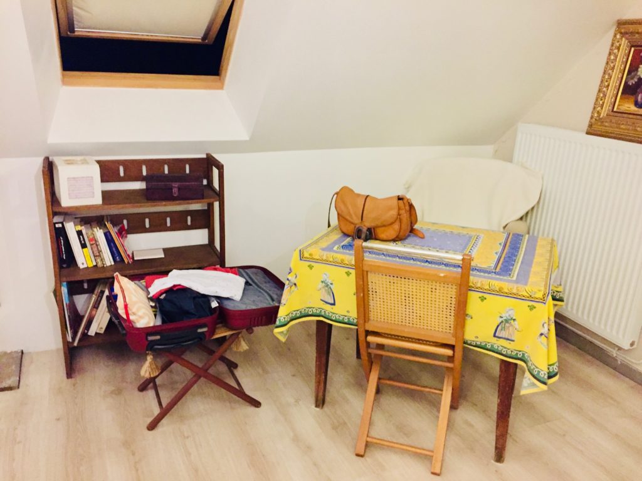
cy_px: 240
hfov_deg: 61.7
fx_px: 538
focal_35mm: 29
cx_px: 321
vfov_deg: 48.2
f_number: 2.2
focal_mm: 4.15
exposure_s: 1/17
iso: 500
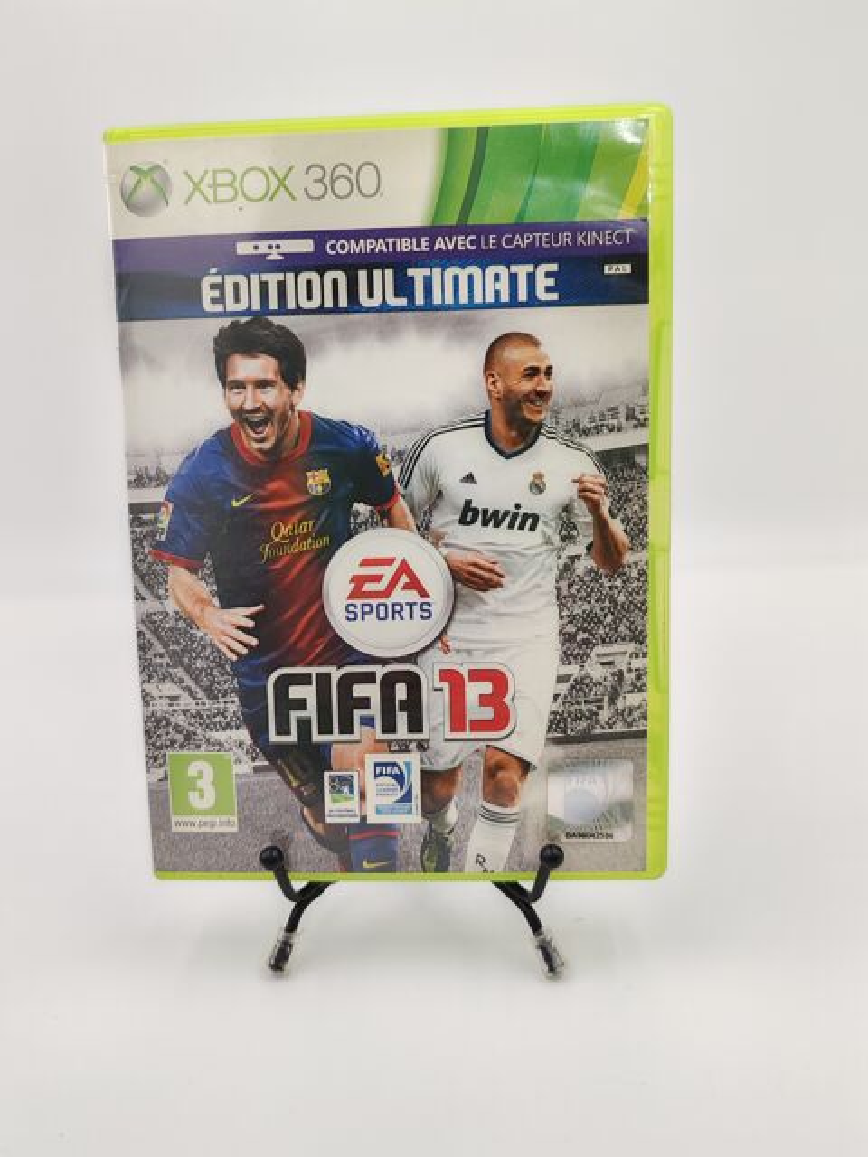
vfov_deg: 65.3
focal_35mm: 27
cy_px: 578
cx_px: 434
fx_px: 903
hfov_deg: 51.4
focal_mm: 6.12
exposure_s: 1/100
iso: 640
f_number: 1.9
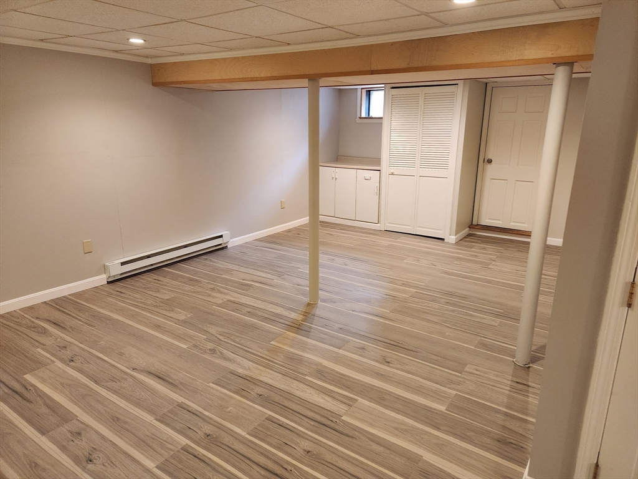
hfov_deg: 73.9
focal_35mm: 23
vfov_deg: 58.9
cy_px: 240
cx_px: 319
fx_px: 424
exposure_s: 1/120
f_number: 1.8
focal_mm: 5.4
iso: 800
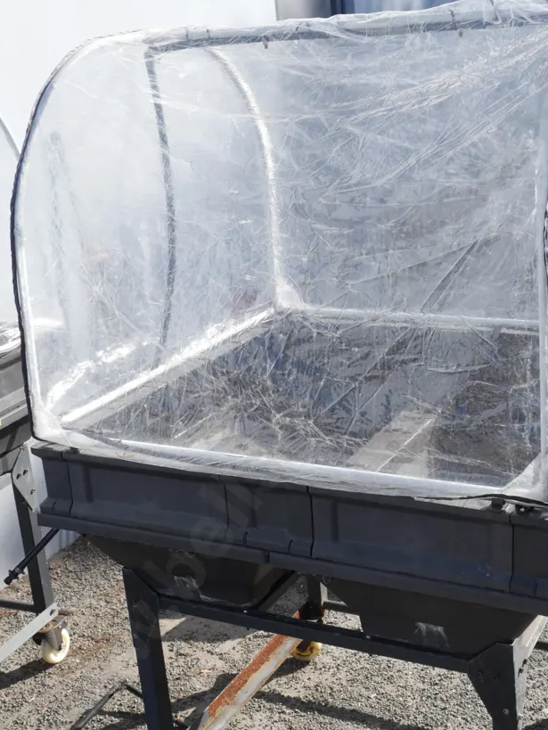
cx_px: 318
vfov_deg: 38.1
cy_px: 395
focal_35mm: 50
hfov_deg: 29.1
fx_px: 1055
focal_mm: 20
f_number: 8
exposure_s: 1/250
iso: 200
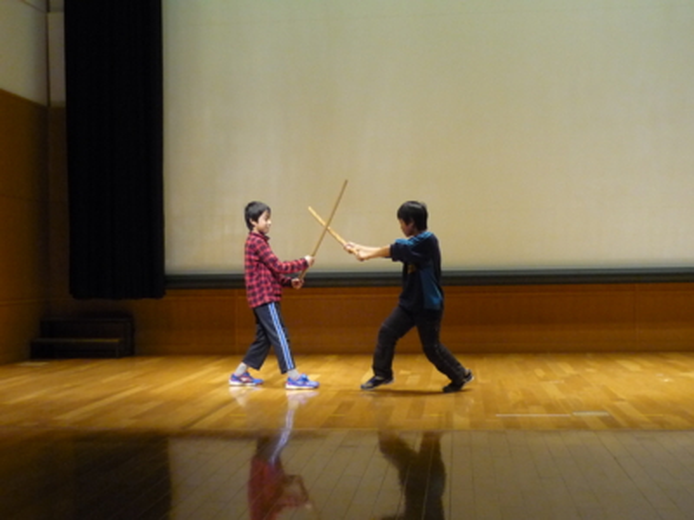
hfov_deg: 41.2
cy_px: 260
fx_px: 922
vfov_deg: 31.5
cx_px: 347
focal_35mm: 46
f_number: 2.9
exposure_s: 1/60
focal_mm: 6
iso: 400
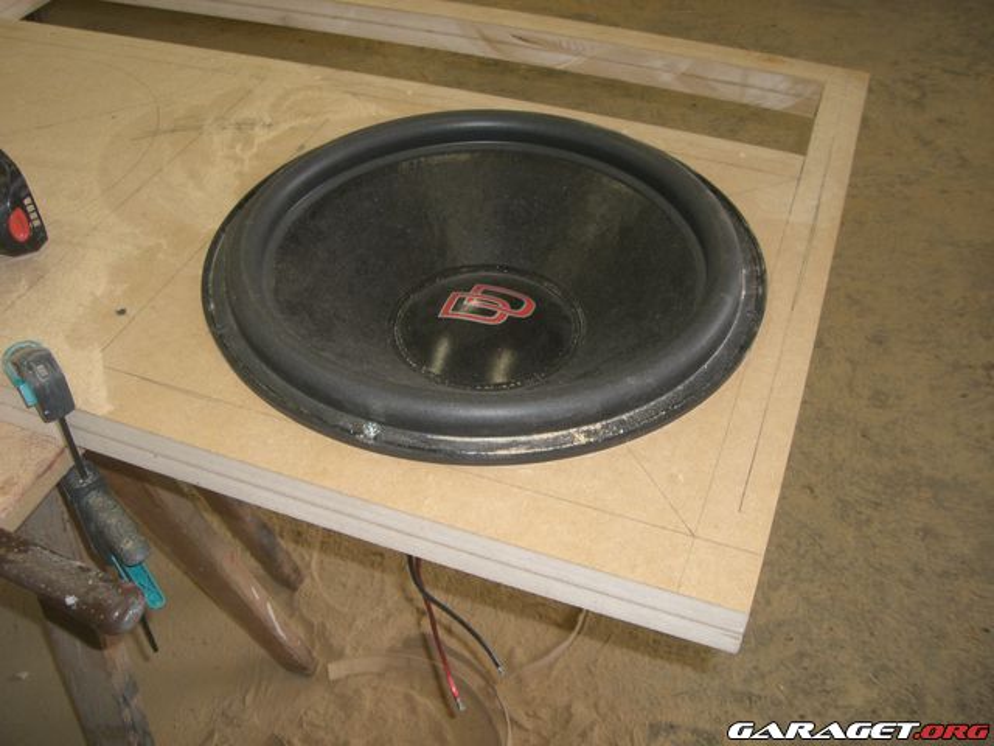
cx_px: 497
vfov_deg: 37.7
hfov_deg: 49.0
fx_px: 1091
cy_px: 373
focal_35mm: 38
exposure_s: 1/60
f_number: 2.7
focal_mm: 6.2
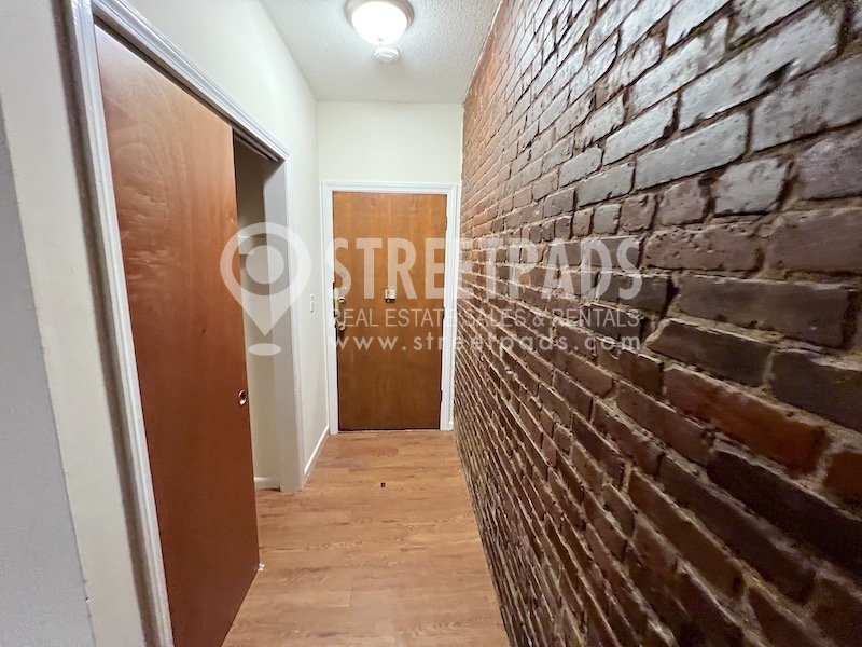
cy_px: 324
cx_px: 431
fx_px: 324
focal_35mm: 13
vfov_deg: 89.9
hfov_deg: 106.2
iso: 800
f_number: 1.8
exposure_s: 1/60
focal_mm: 1.57
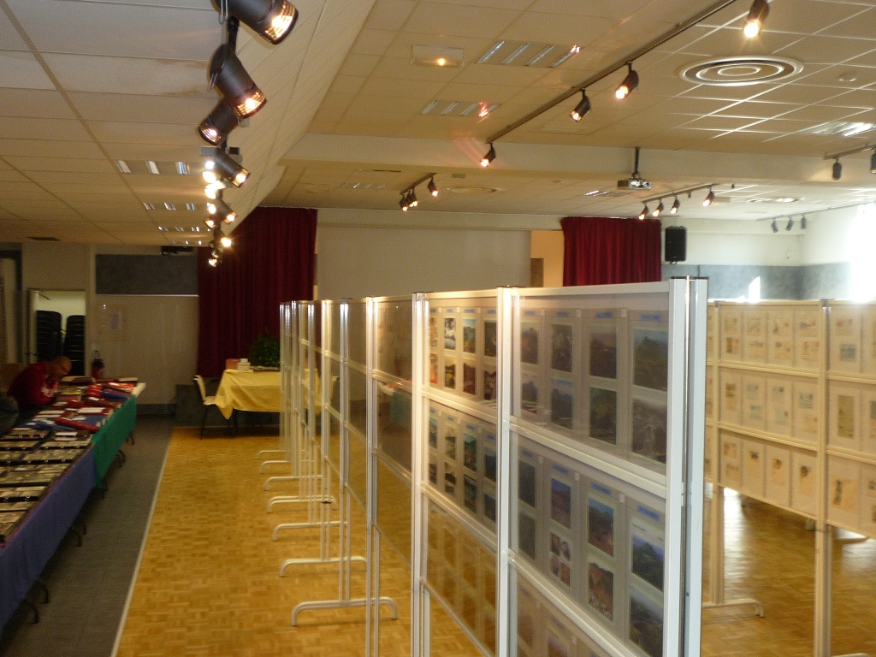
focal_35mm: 38
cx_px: 438
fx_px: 962
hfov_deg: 49.0
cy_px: 328
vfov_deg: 37.7
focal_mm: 4.7
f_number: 2.9
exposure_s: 1/30
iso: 125
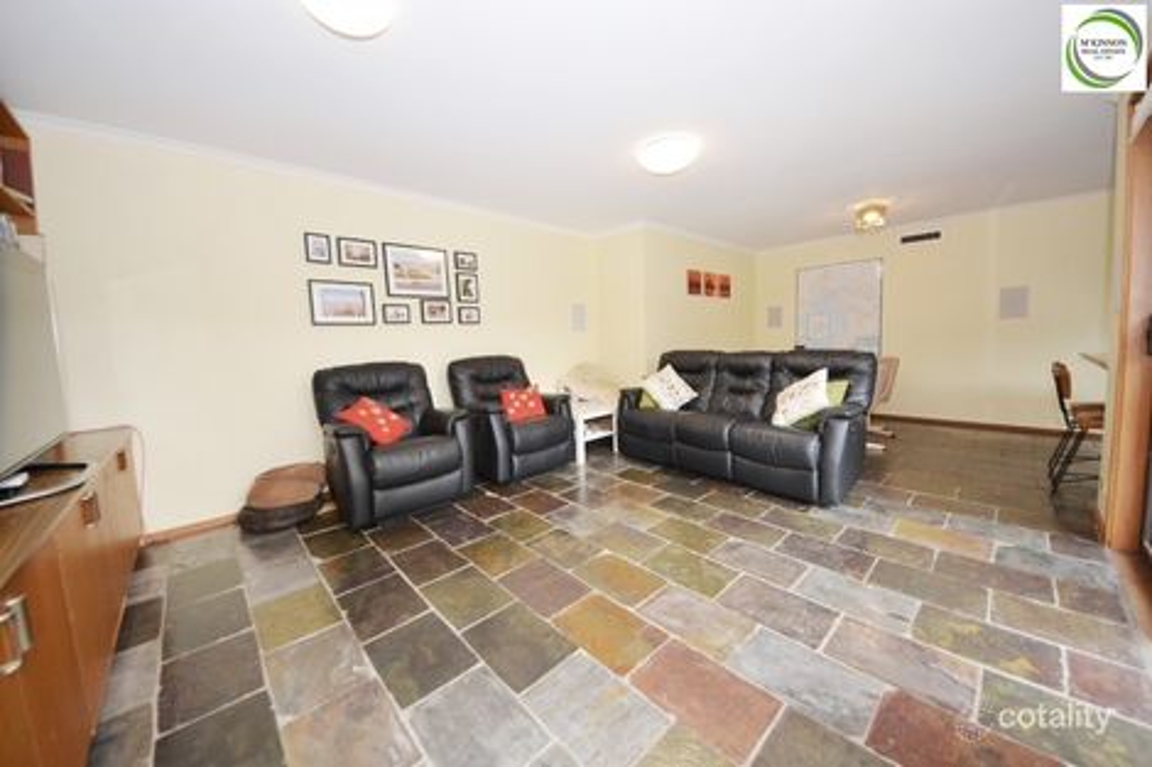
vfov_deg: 90.0
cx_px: 576
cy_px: 384
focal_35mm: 12
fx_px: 384
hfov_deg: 112.6
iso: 400
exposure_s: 1/60
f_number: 5.6
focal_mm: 8
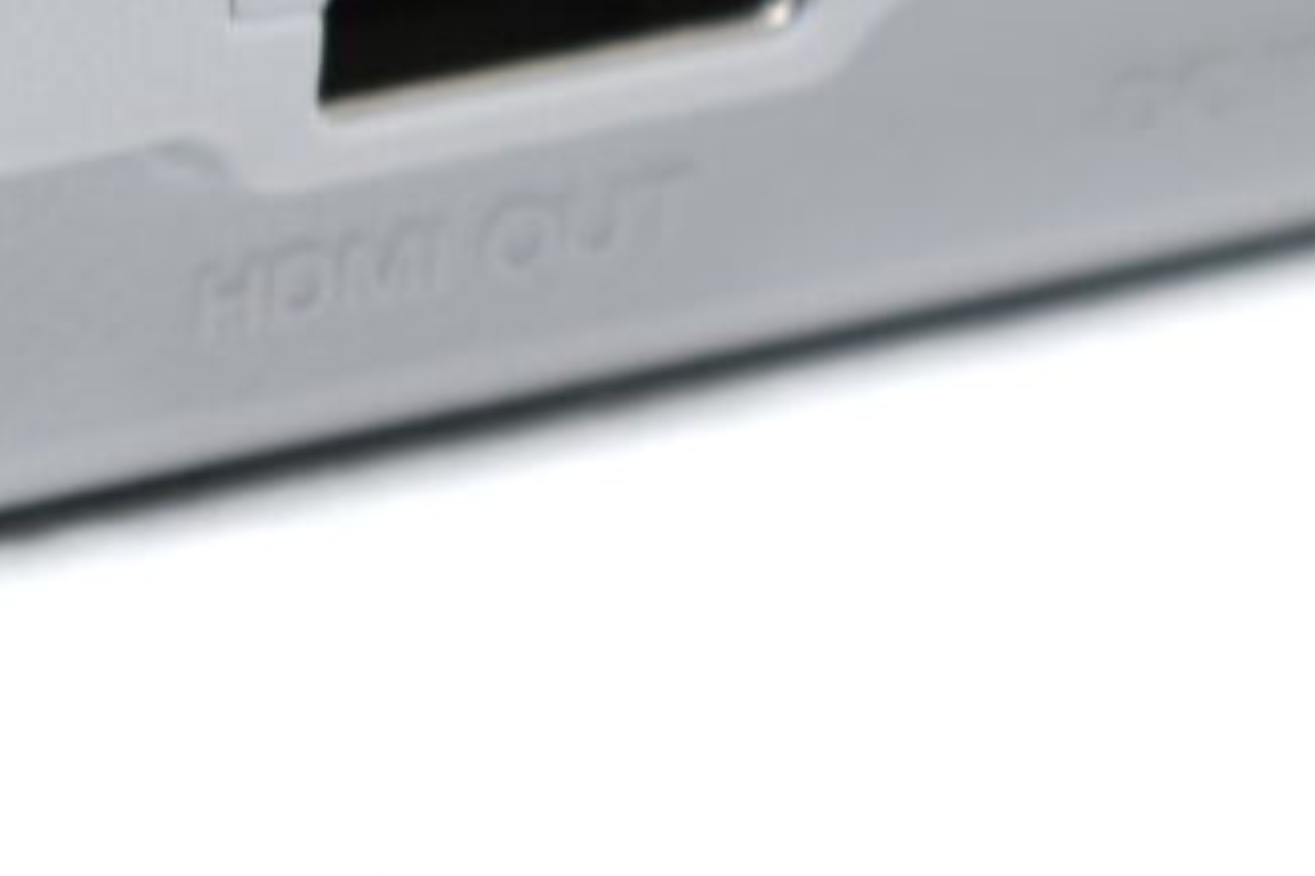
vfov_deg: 3.5
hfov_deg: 5.5
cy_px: -2142
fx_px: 13763
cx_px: 500
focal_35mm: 377
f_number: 5
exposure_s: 1/5
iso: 64
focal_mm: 48
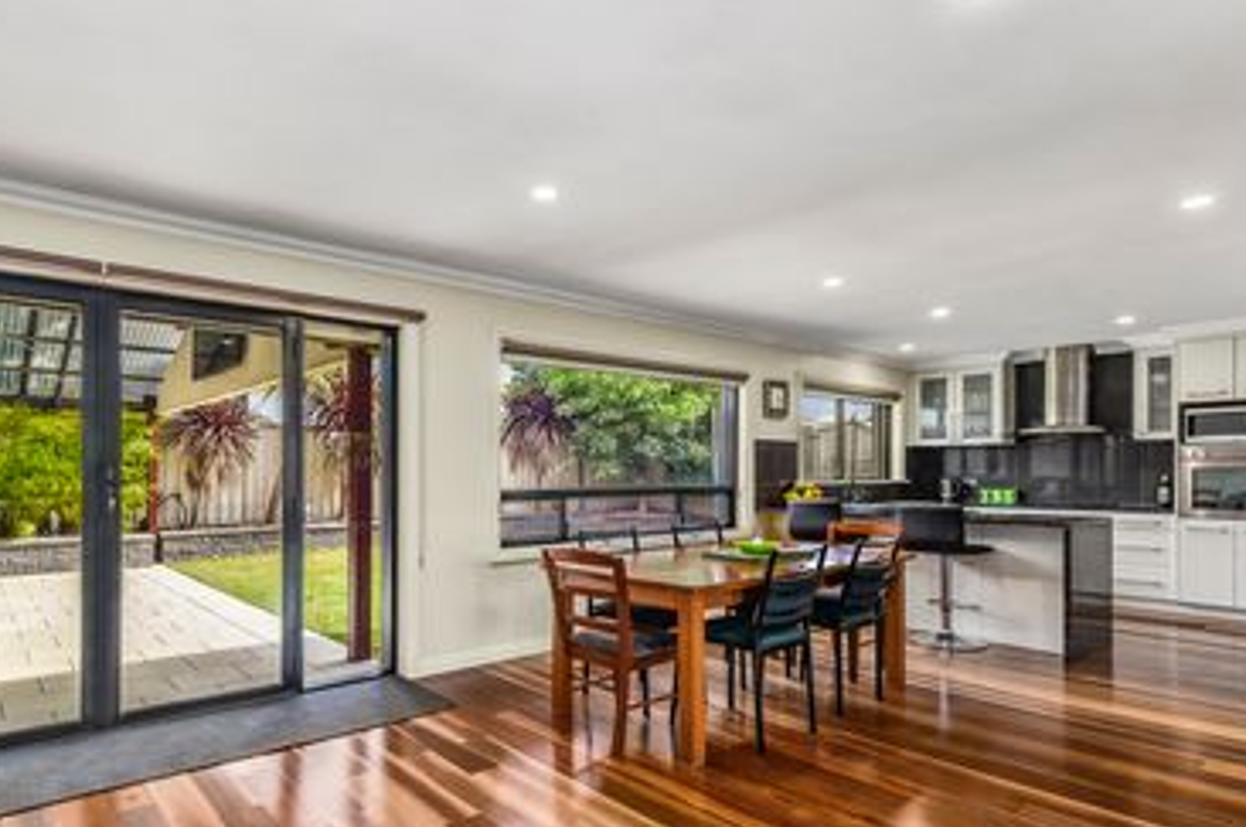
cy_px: 468
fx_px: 622
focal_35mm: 18
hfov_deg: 89.1
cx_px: 507
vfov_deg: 67.0
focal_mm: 14
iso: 125
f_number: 11
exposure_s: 1/6
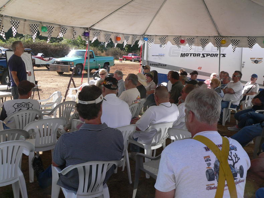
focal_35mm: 40
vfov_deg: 36.0
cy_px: 99
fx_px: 305
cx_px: 132
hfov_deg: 46.8
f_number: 4
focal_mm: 6.7
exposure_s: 1/200
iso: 80
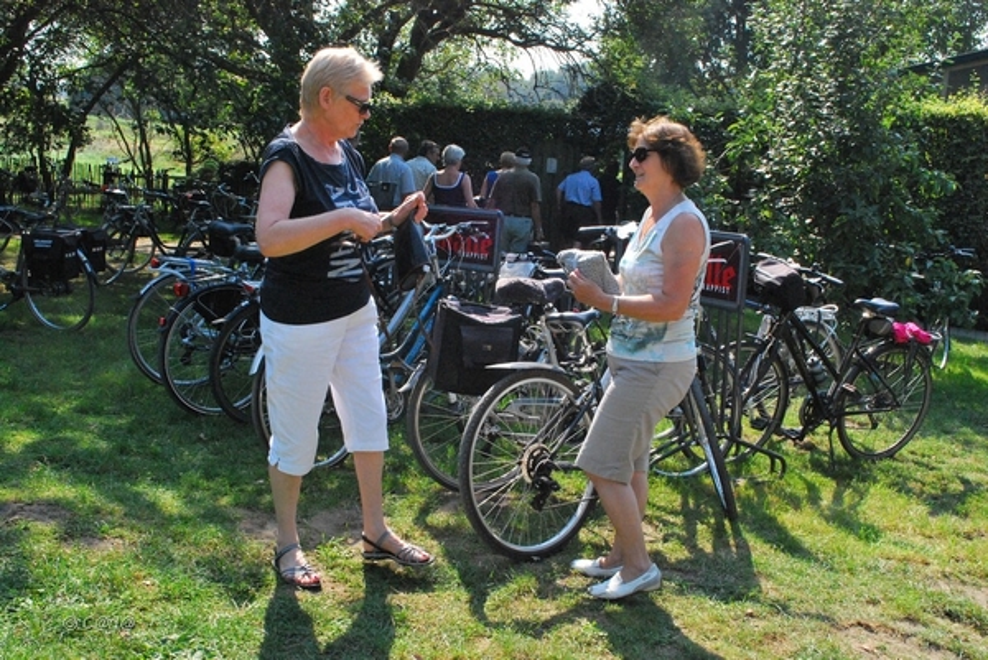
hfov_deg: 49.5
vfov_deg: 34.3
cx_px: 494
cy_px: 330
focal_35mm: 39
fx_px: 1071
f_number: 11
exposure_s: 1/500
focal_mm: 26
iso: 1600
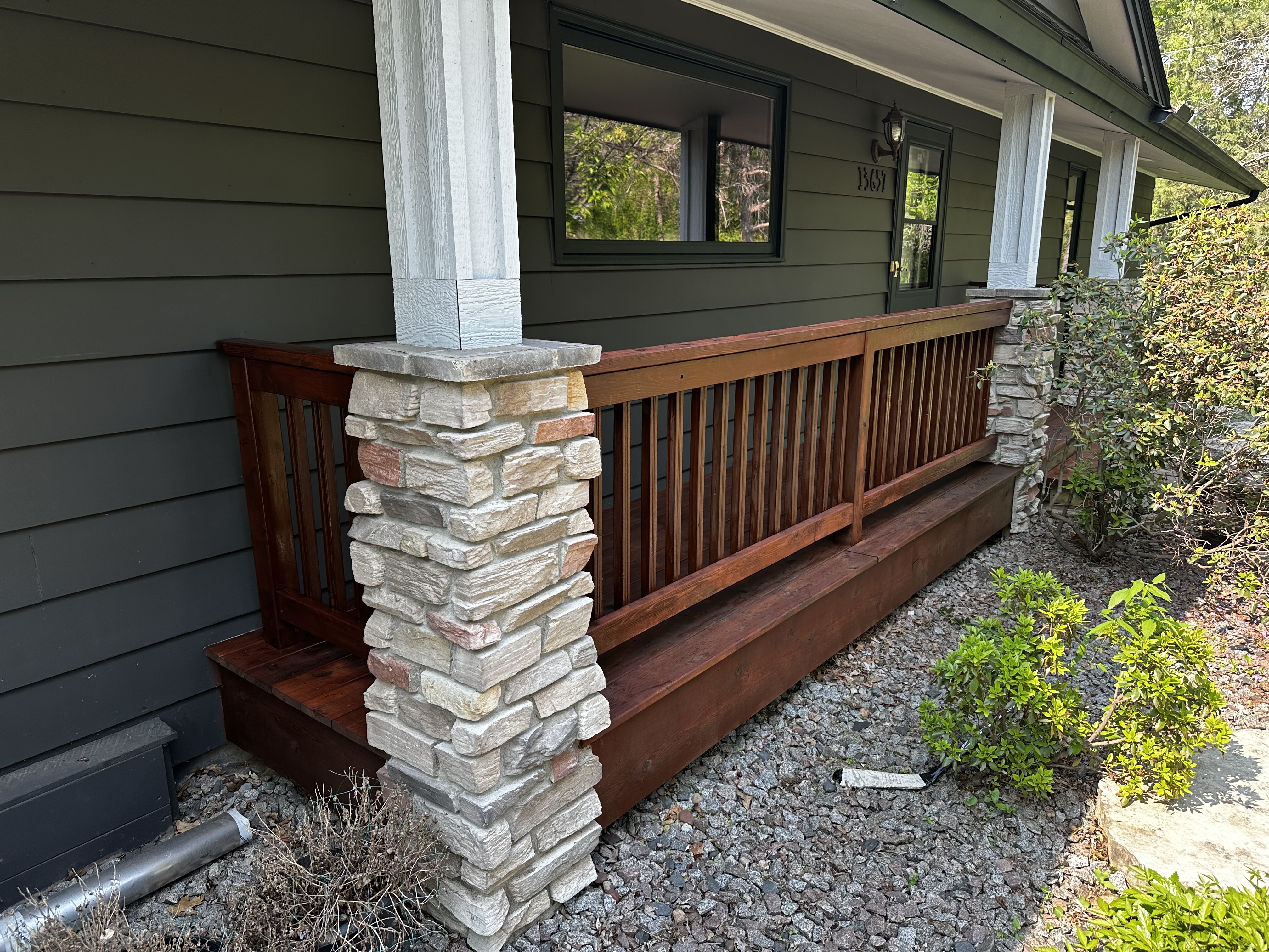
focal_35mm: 24
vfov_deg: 56.8
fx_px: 880
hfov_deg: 71.6
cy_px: 476
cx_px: 634
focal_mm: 6.86
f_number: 1.78
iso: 80
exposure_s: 1/439
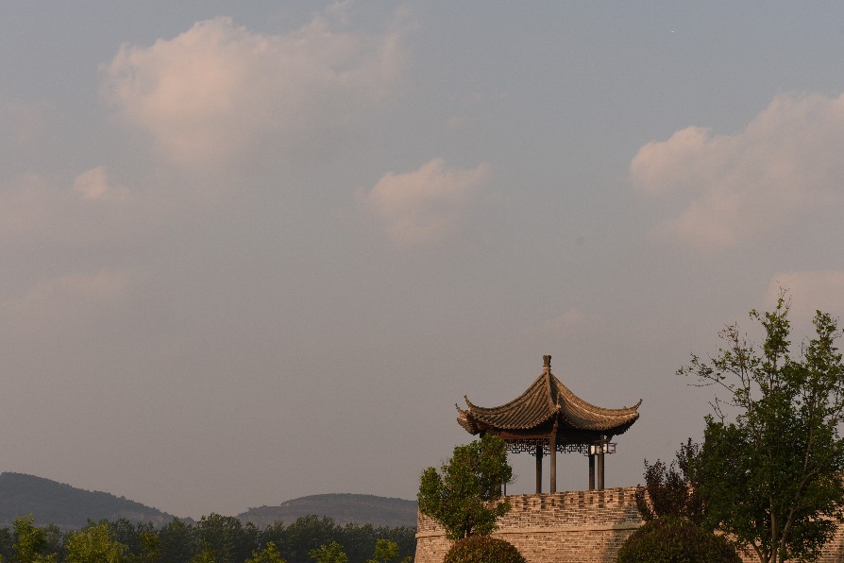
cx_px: 531
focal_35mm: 94
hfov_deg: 21.6
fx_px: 2204
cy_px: 300
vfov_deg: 14.6
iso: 250
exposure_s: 1/500
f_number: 10
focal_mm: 70
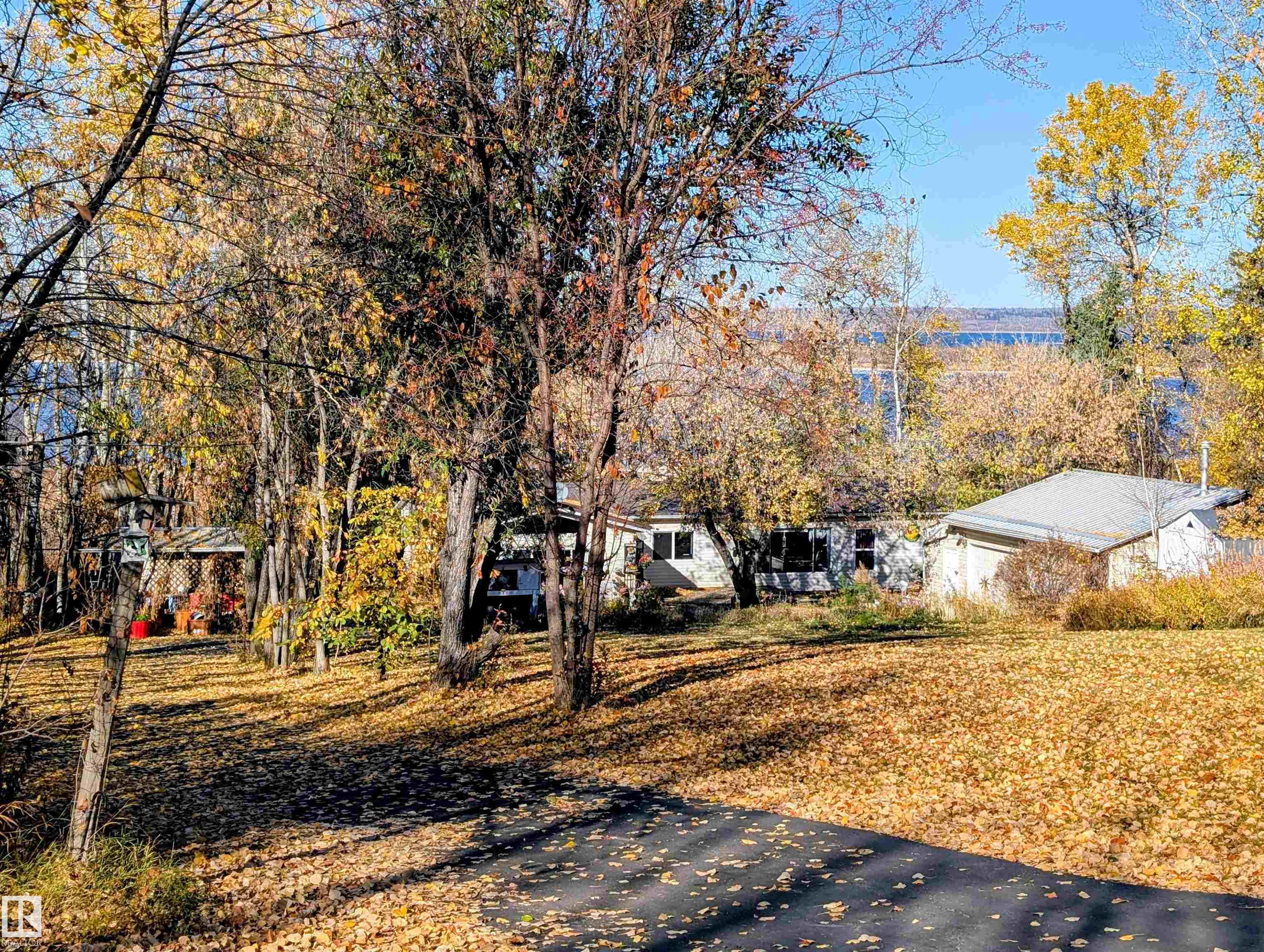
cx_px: 632
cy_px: 476
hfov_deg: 38.9
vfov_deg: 29.7
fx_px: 1792
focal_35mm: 49
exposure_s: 1/1276
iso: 21
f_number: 1.68
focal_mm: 6.9
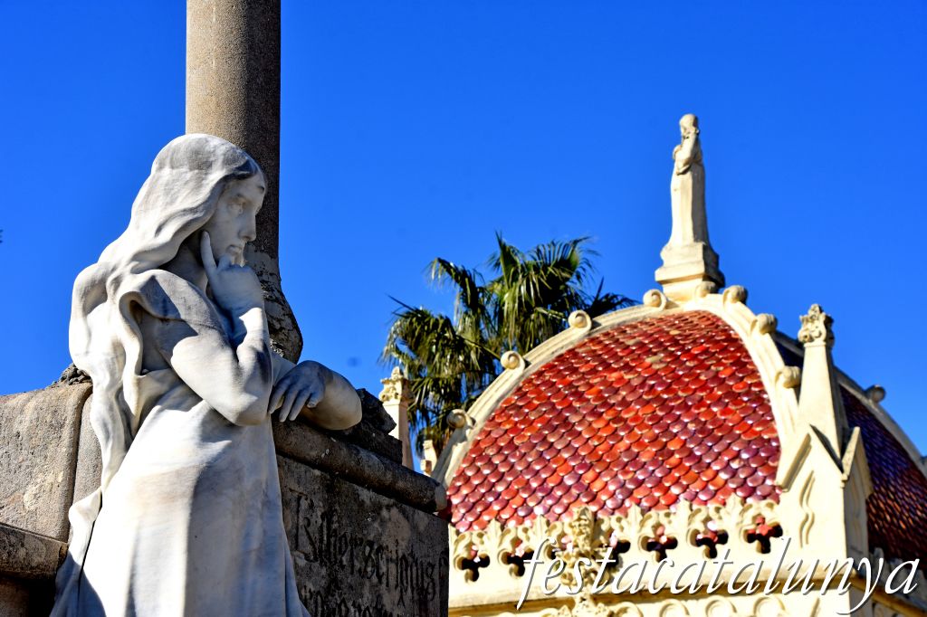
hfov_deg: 21.9
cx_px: 464
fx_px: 2394
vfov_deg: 14.7
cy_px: 308
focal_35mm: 93
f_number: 11
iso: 320
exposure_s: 1/500
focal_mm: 62
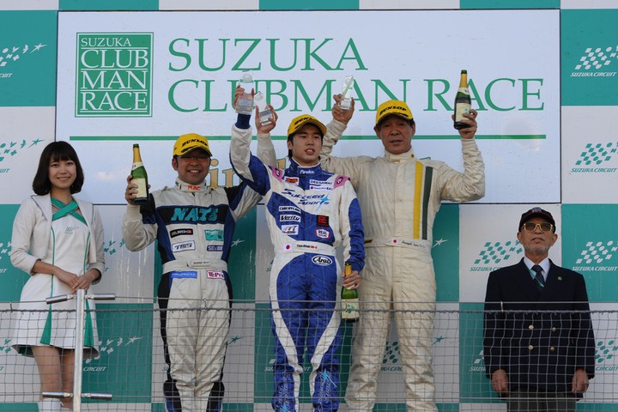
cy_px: 206
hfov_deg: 11.4
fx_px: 3090
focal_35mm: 180
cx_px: 309
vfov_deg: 7.6
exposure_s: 1/90
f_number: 8
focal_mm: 180
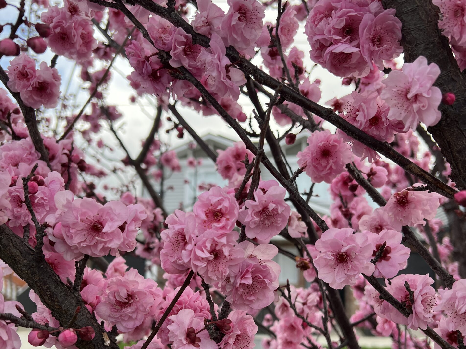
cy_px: 257
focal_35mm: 35
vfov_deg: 39.7
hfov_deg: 52.6
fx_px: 471
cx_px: 231
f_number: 1.5
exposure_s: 1/887
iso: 50
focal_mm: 5.7
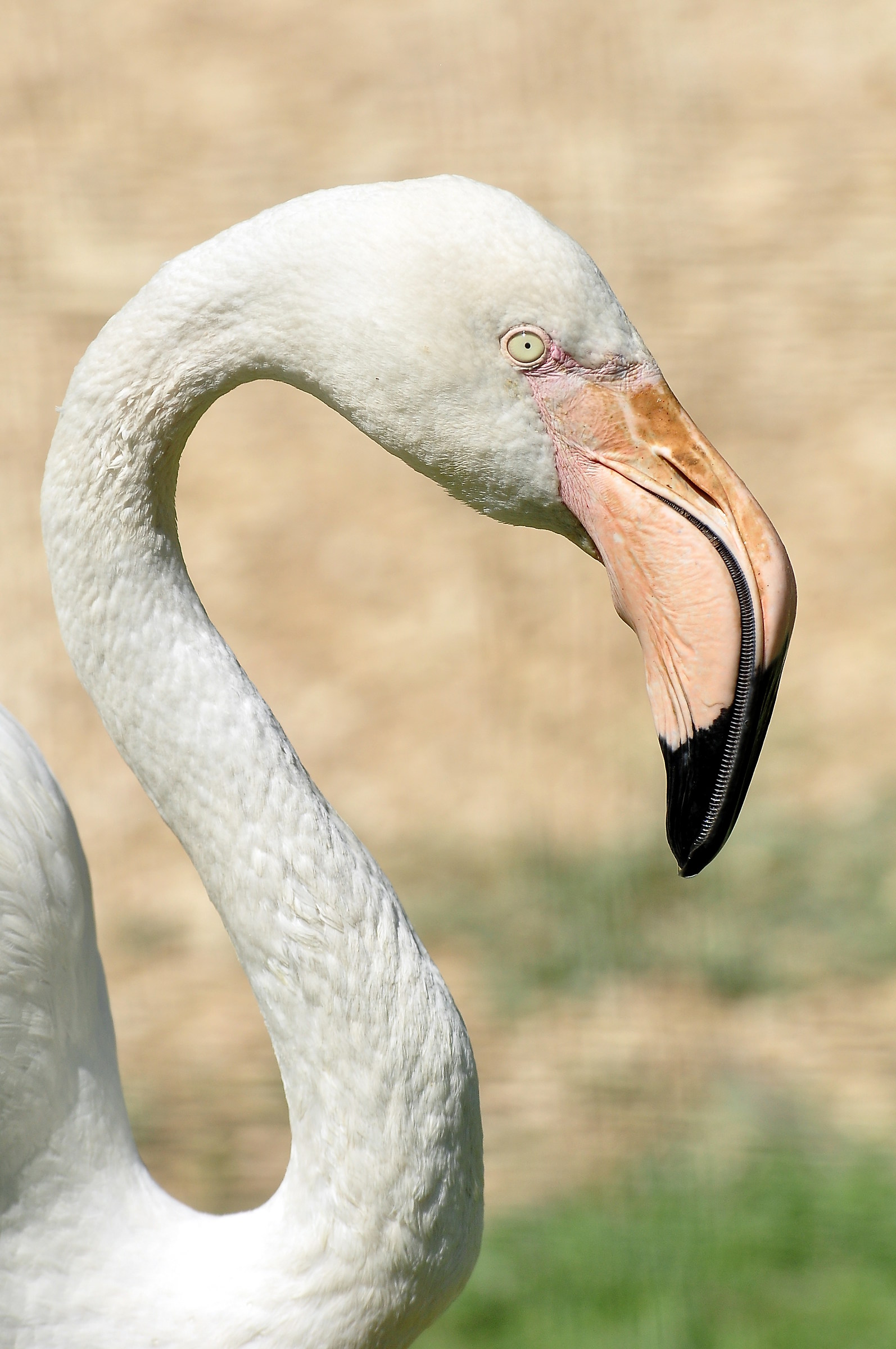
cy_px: 674
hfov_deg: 2.3
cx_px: 448
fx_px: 22457
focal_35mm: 600
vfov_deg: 3.4
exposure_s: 1/800
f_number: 10
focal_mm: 400
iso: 320
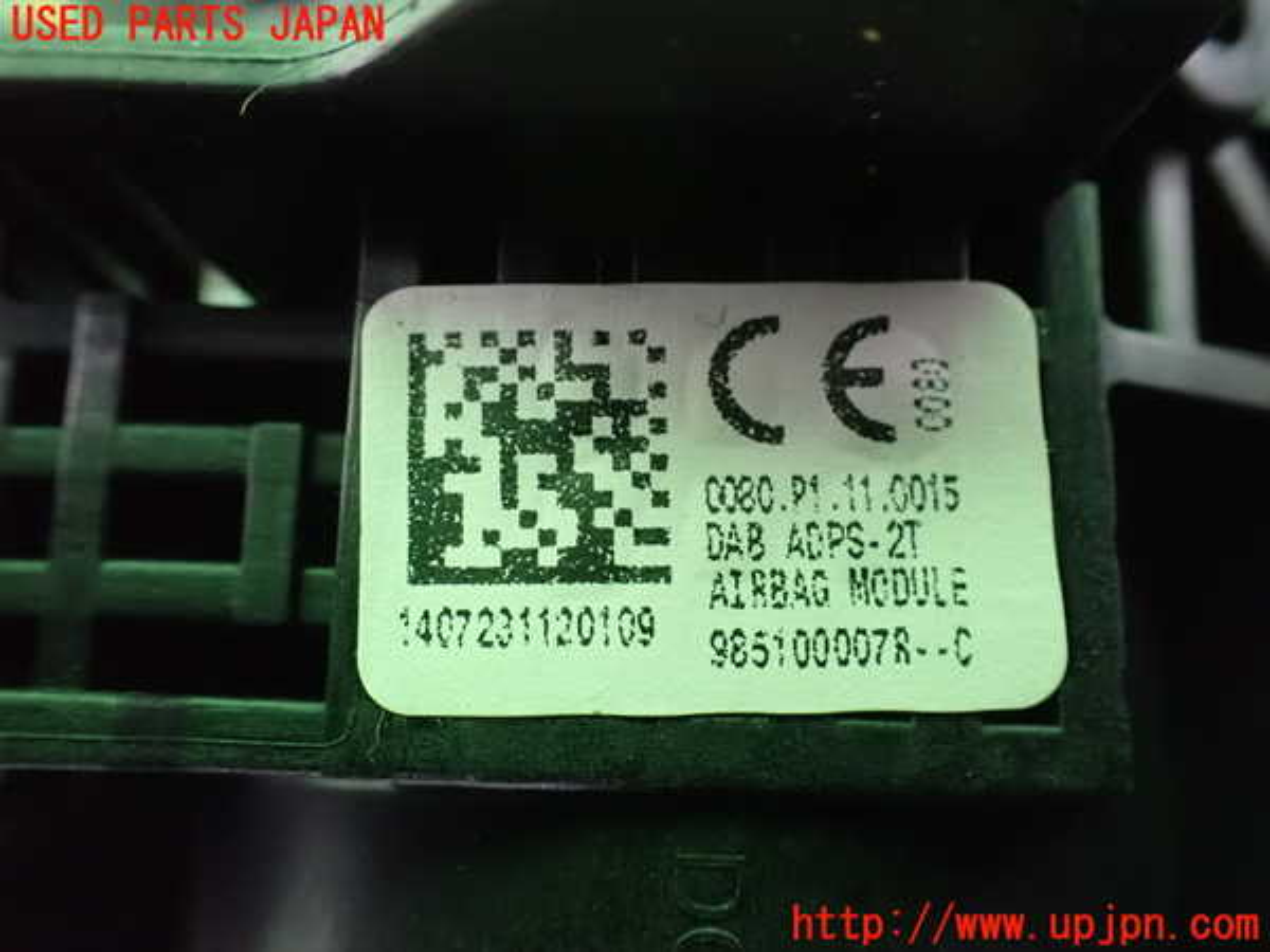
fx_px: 1101
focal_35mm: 30
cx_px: 635
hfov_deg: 60.0
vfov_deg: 46.8
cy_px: 476
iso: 1600
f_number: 2.3
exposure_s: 1/30
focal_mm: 5.4
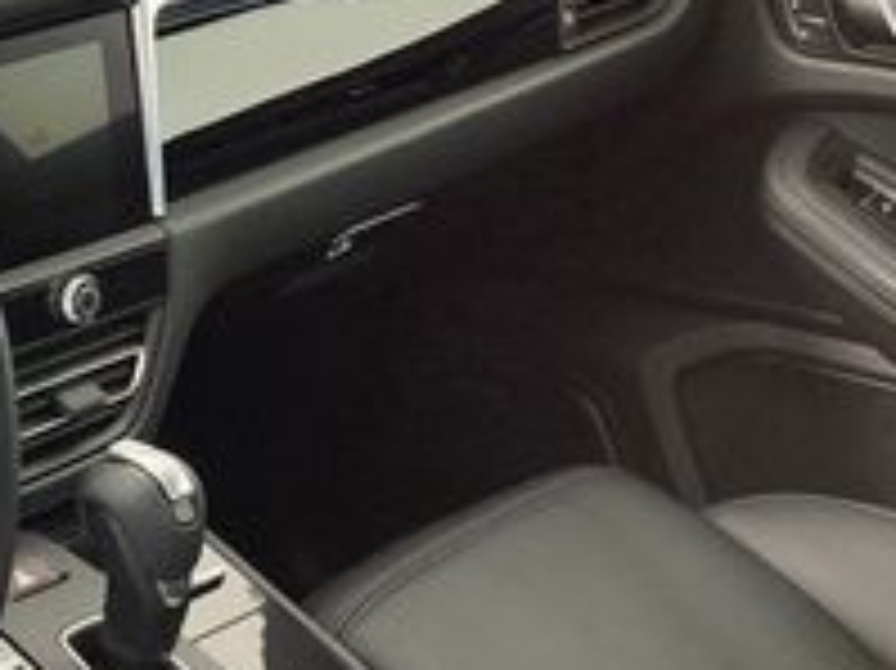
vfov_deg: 16.3
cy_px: 481
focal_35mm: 90
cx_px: -455
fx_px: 2328
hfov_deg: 19.1
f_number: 1.8
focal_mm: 3.99
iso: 125
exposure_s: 1/60
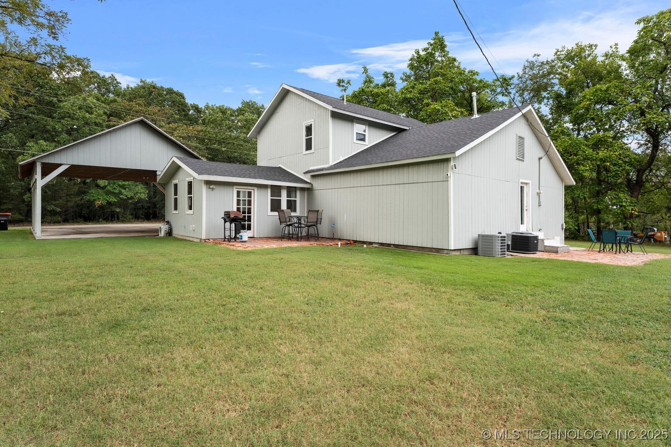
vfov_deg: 64.0
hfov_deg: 86.3
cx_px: 336
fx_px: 358
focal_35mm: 19
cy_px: 224
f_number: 9
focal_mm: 19.2
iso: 250
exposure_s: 1/25
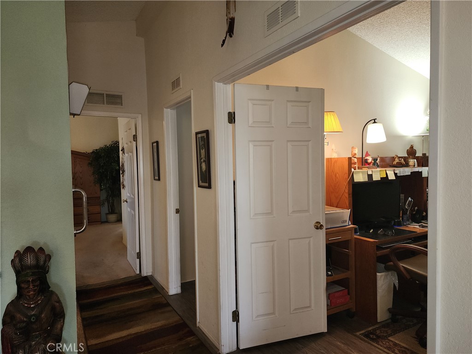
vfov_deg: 58.9
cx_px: 236
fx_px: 314
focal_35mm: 23
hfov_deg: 73.9
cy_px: 177
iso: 100
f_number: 1.8
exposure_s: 1/40
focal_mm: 6.4
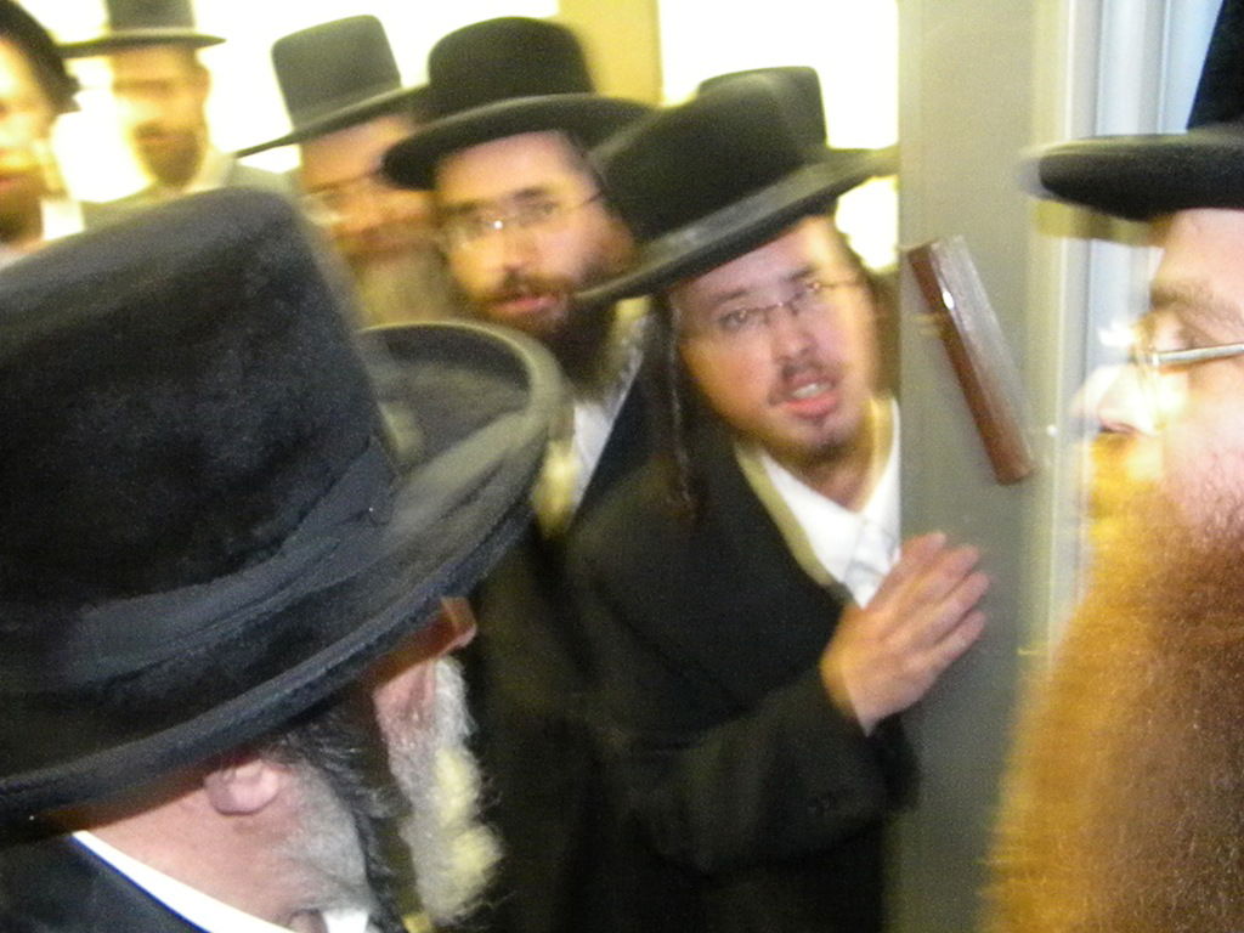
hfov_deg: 51.4
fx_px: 1294
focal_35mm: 36
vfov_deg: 39.7
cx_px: 622
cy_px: 466
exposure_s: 1/30
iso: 3200
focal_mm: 6.4
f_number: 3.7
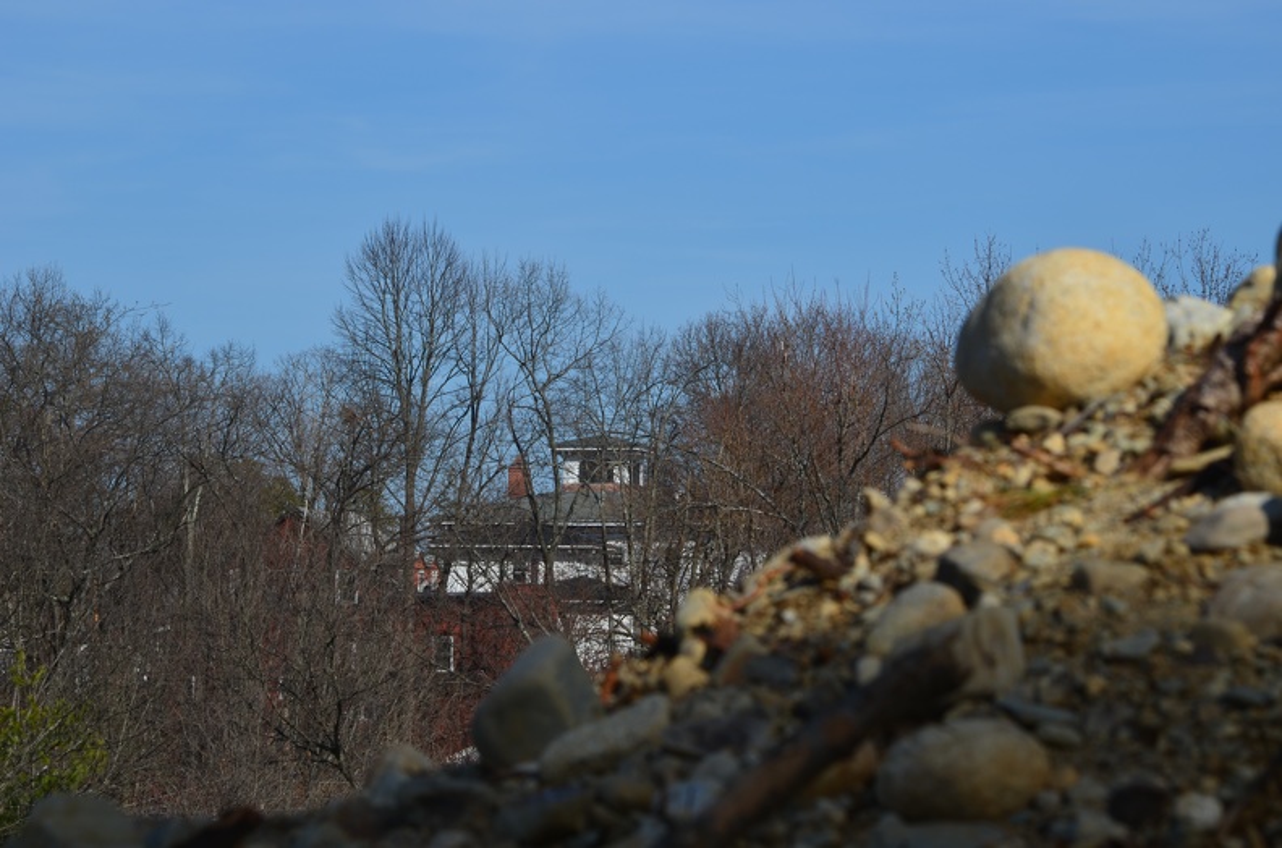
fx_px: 5595
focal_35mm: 158
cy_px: 424
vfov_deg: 8.7
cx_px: 641
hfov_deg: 13.1
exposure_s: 1/200
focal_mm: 105
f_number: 13
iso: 100
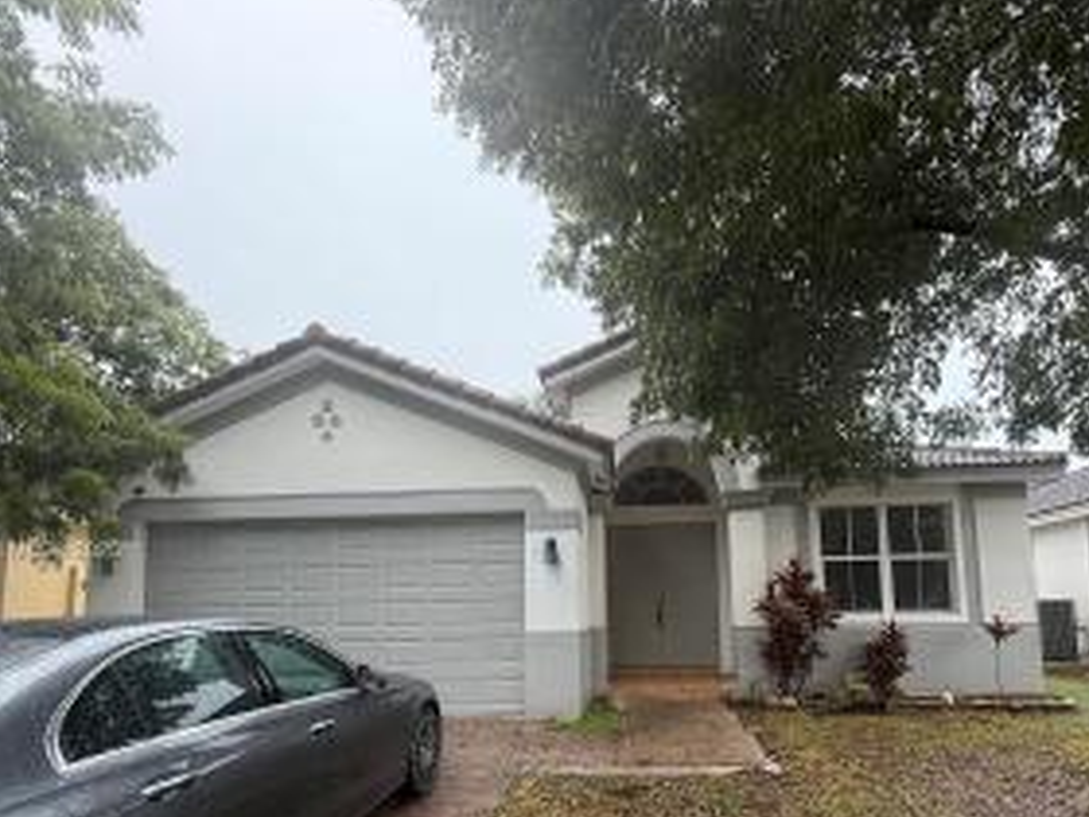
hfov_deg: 81.6
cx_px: 587
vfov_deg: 64.1
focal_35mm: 20
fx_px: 629
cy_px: 552
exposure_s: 1/99
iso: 64
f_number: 2.2
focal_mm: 2.22
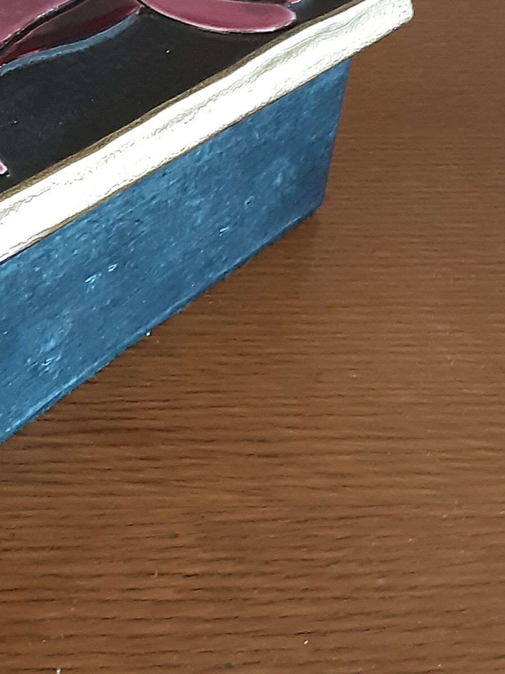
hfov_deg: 18.6
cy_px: -2
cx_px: -61
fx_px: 1479
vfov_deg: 24.5
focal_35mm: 76
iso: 160
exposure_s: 1/25
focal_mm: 2.9
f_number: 1.9
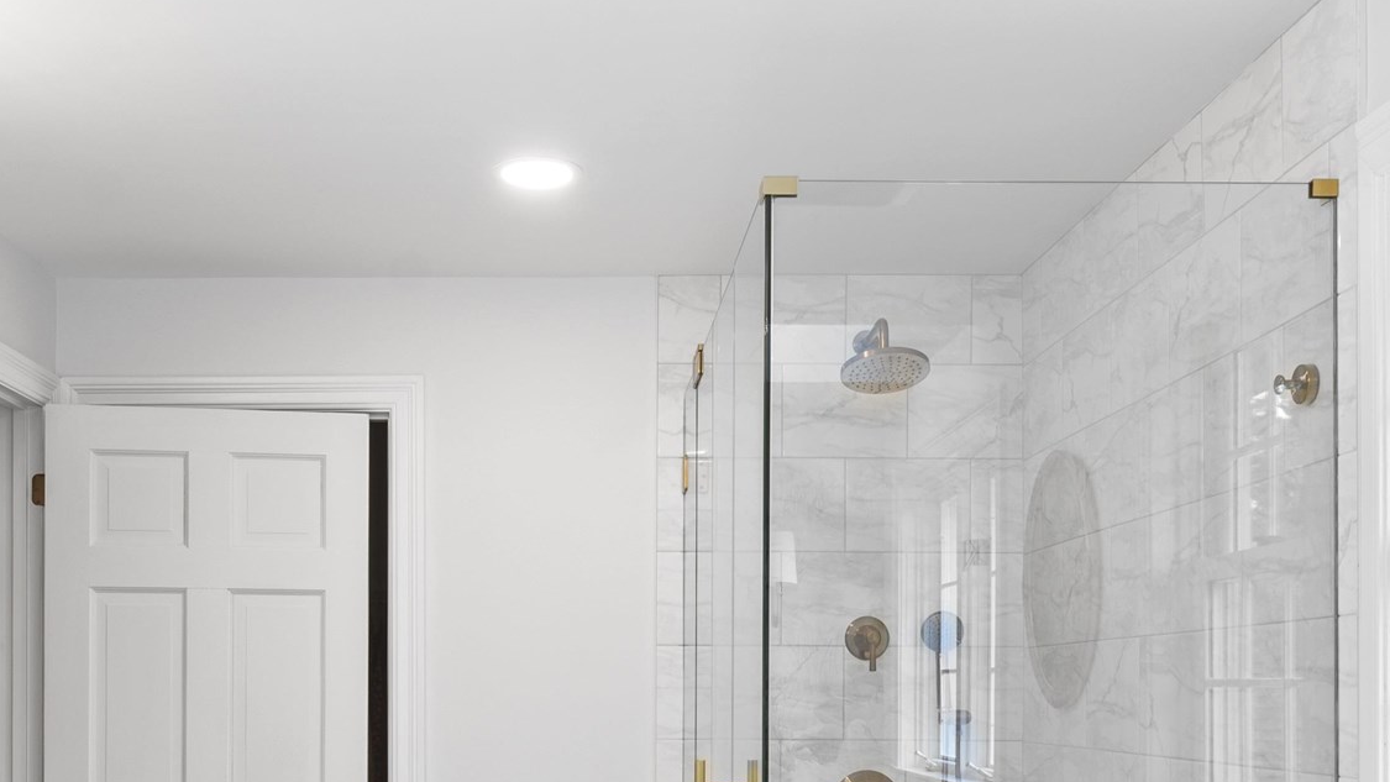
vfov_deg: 28.5
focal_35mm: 40
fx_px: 1474
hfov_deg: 50.4
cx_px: 609
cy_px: 712
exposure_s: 1.3
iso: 250
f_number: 7.1
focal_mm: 14
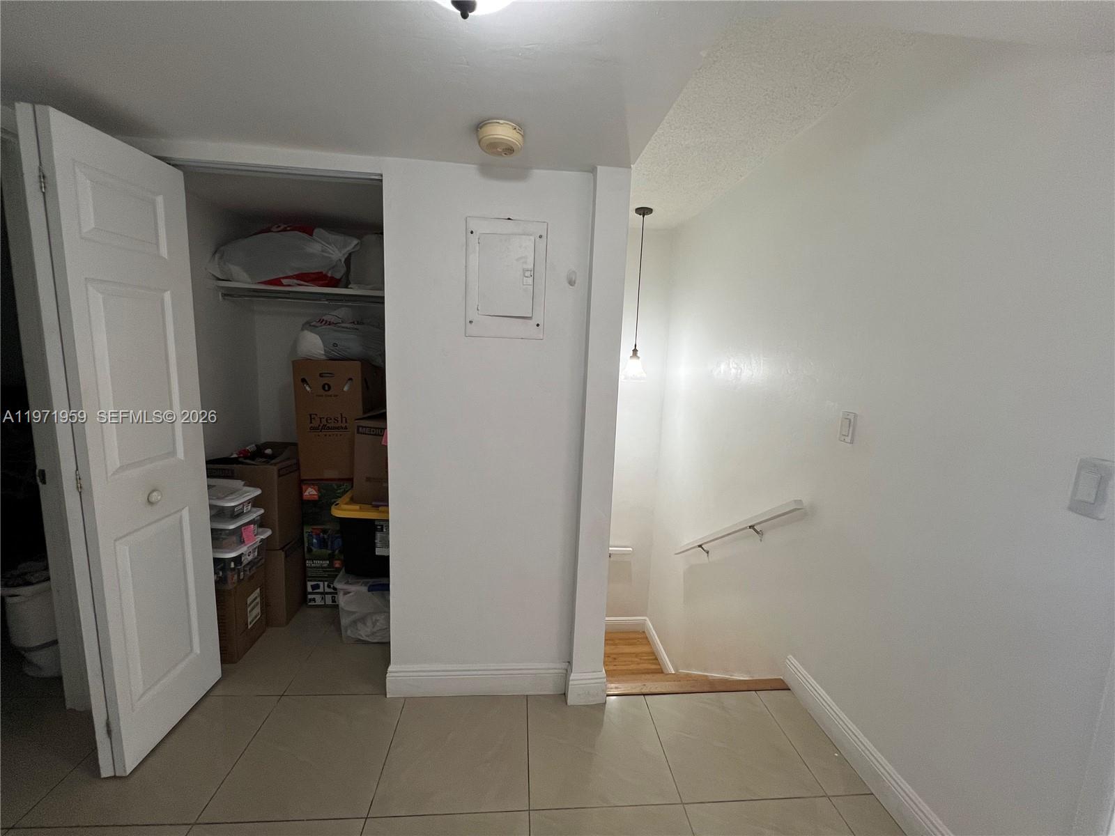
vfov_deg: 89.9
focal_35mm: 13
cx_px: 558
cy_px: 418
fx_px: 419
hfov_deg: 106.2
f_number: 1.8
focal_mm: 1.57
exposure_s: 1/120
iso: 160
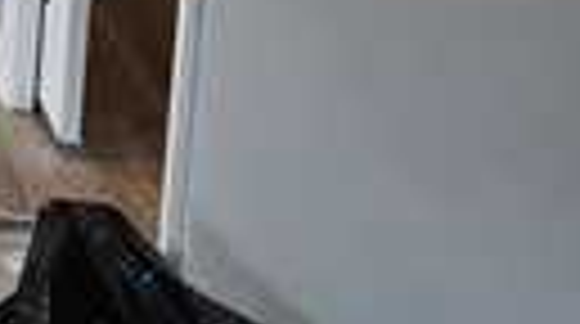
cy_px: -495
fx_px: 1013
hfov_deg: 17.8
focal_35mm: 66
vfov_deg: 12.9
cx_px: -652
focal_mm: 2.2
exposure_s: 1/60
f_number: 2.2
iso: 125
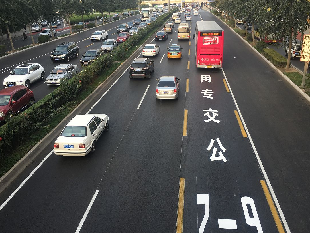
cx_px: 167
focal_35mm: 32
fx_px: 287
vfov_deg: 44.2
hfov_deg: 56.7
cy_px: 118
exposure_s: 1/189
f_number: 2.2
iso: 25
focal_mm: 4.15
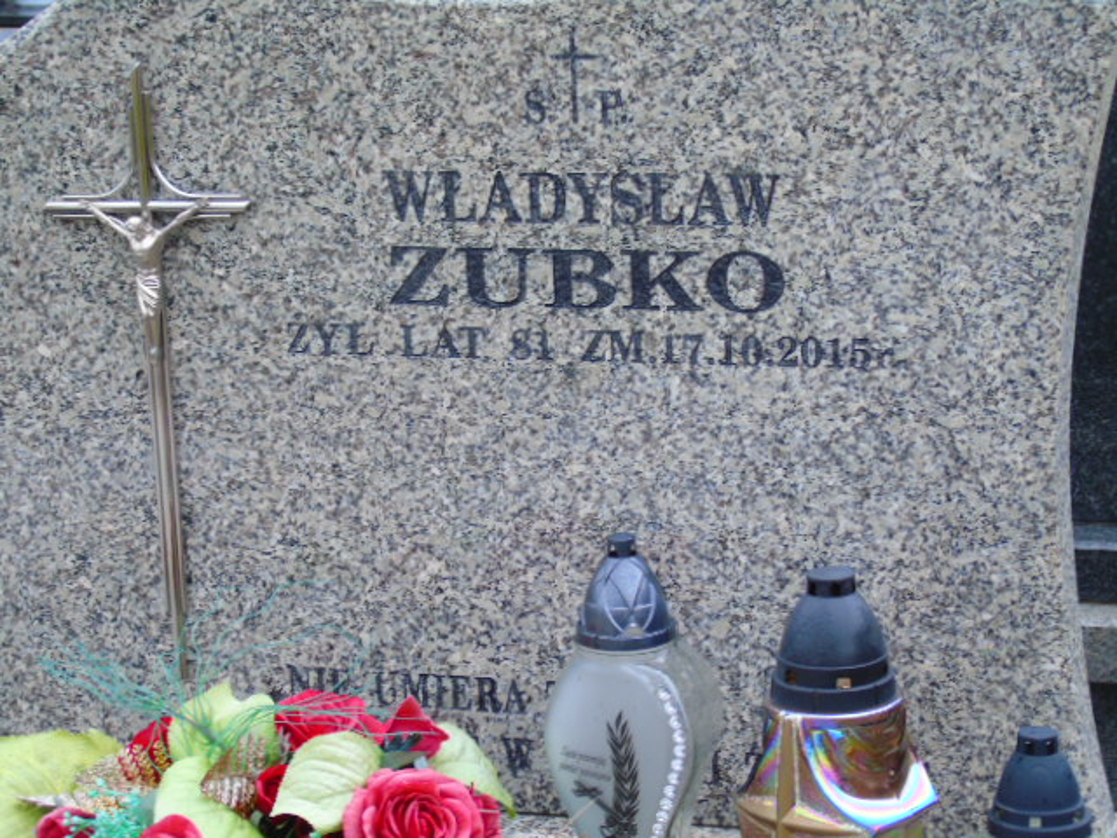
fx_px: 3485
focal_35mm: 108
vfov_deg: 13.7
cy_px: 419
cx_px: 558
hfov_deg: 18.2
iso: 80
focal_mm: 19
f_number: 4.4
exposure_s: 1/40
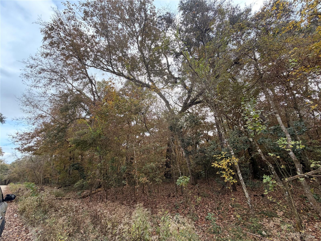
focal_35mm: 14
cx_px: 160
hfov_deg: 102.1
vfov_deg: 85.7
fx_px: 130
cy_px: 120
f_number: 2.2
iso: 64
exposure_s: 1/448
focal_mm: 2.22
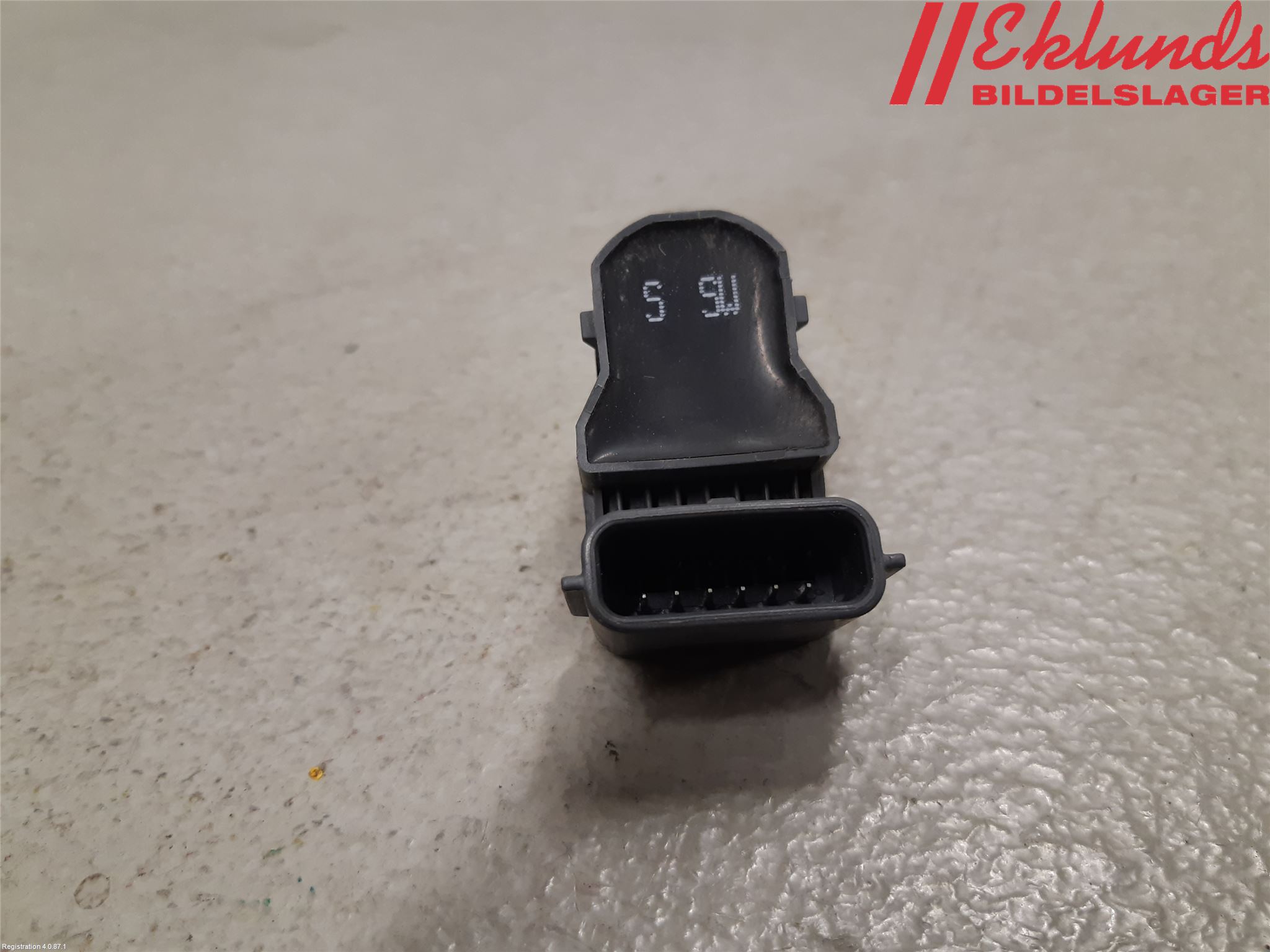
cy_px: 476
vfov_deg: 53.1
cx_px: 635
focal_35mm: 26
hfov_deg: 67.3
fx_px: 954
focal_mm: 3.93
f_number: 1.7
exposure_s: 1/50
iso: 125
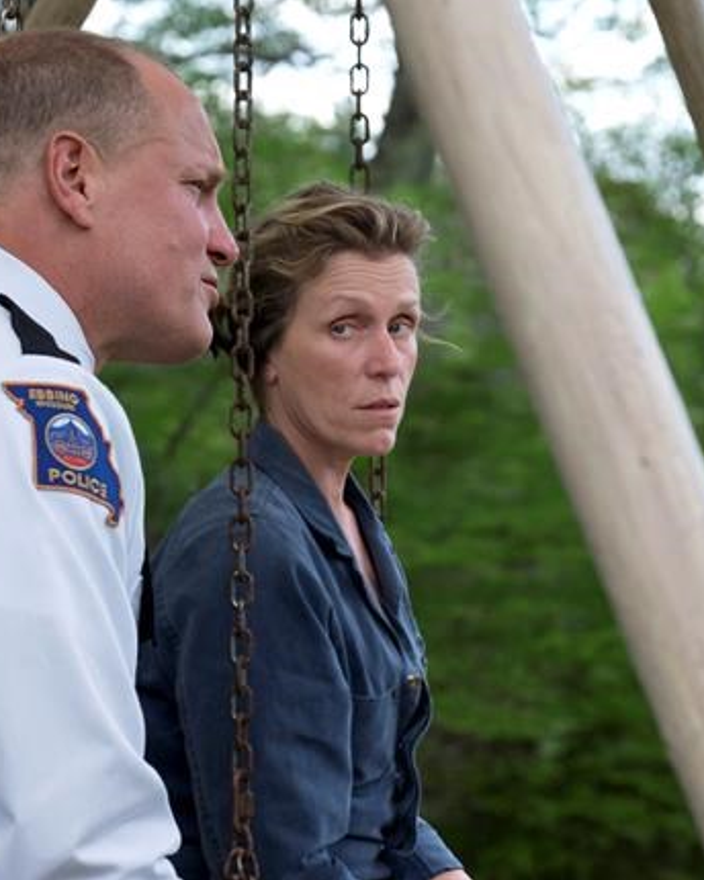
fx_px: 3803
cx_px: 276
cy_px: 441
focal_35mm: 146
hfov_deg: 10.6
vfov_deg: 13.2
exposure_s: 1/250
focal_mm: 68.7
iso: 400
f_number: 5.6
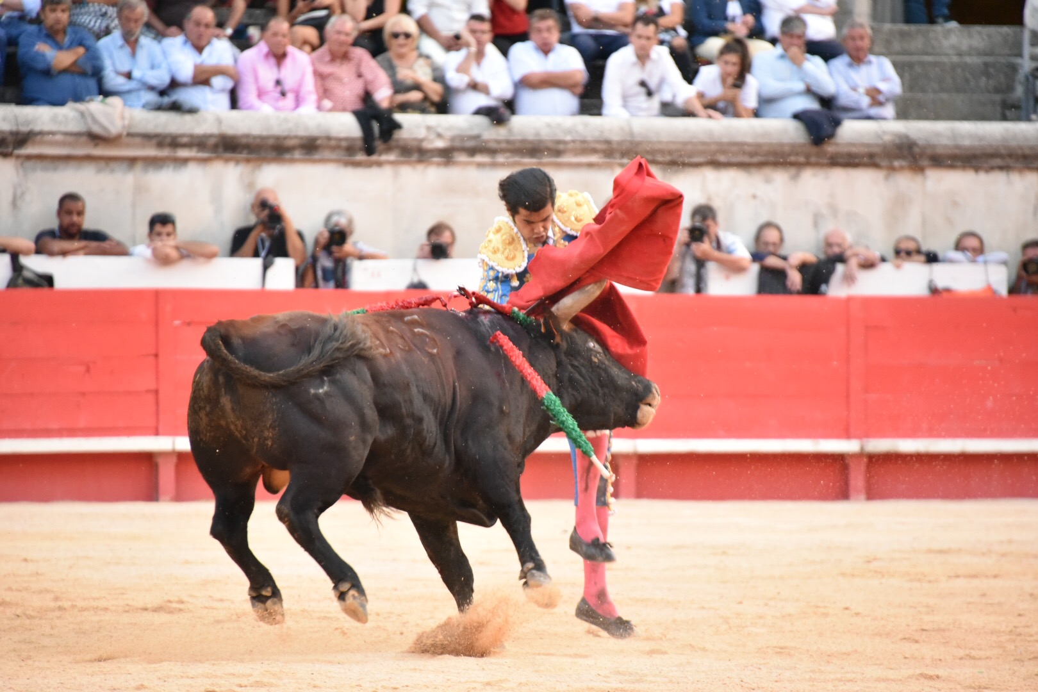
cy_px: 346
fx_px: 7208
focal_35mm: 250
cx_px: 519
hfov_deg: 8.2
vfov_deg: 5.5
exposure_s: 1/640
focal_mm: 250
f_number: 5.6
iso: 10000
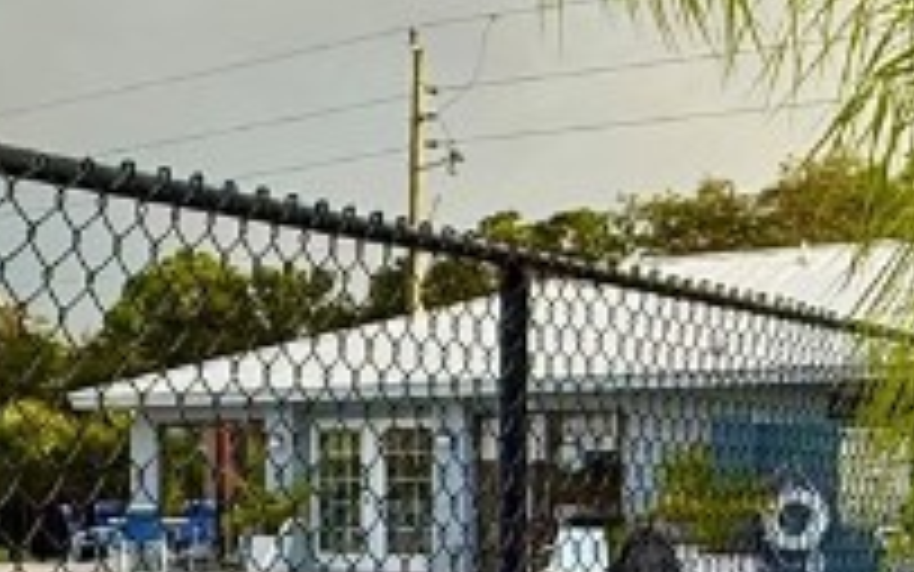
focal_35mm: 75
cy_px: 464
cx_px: -140
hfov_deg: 25.1
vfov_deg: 17.2
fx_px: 1869
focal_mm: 2.22
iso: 50
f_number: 2.2
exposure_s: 1/549
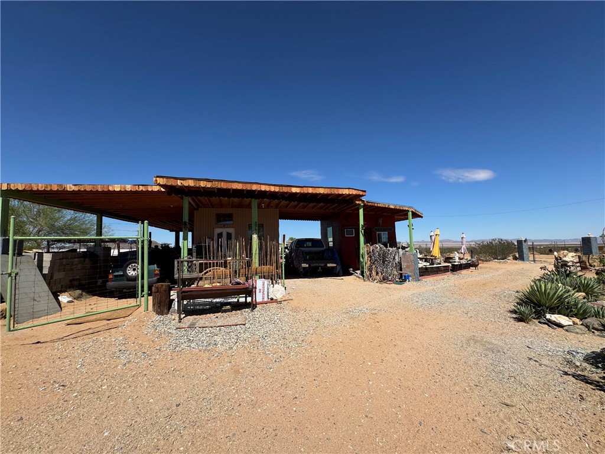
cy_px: 227
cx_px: 302
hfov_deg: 102.1
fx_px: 245
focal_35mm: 14
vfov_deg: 85.7
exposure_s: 1/2494
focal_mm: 2.22
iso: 50
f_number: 2.2
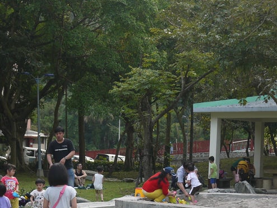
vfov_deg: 15.1
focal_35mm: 97
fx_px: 776
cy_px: 172
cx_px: 193
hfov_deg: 20.1
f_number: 2
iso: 160
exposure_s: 1/1000
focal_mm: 20
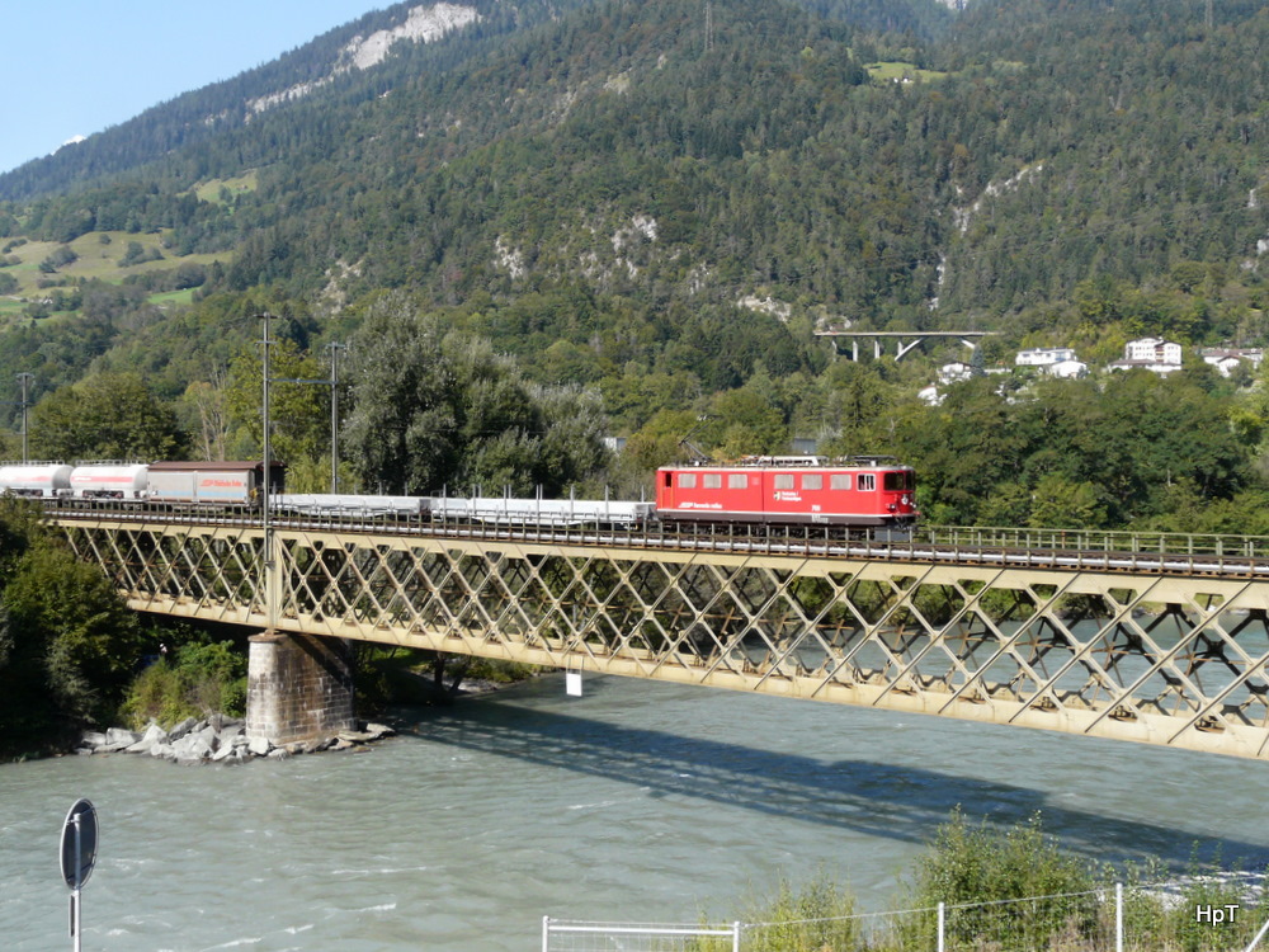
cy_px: 476
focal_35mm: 42
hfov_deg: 44.8
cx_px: 634
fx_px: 1540
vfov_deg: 34.3
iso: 100
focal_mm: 6.8
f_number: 5.6
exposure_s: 1/250
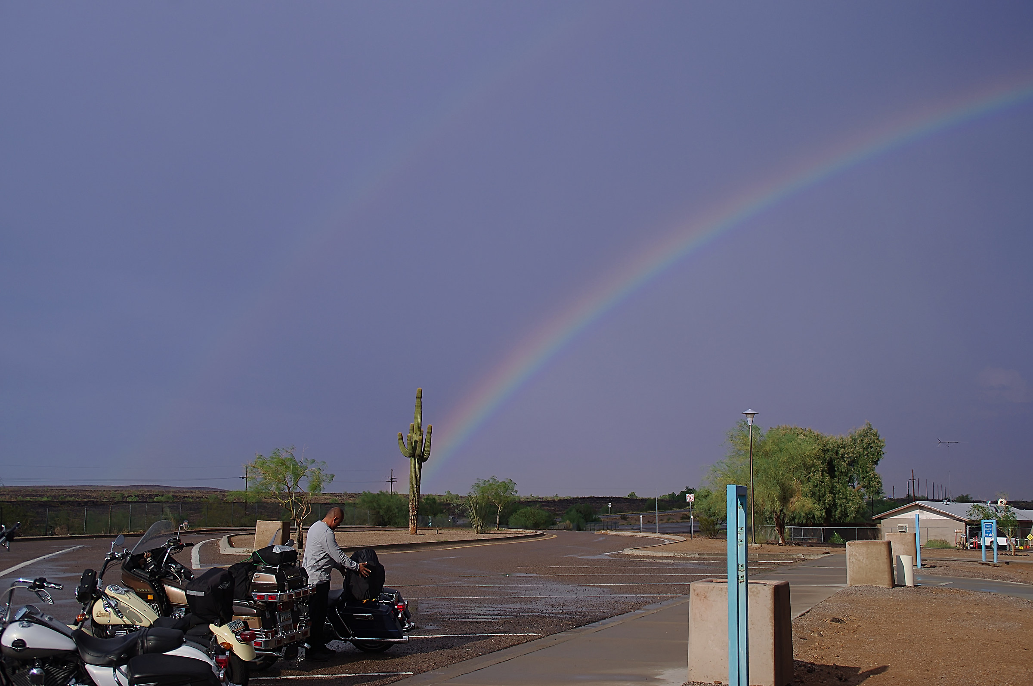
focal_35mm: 49
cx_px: 516
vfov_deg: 27.5
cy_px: 343
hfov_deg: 40.4
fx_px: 1404
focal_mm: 33
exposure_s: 1/2500
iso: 200
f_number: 5.6
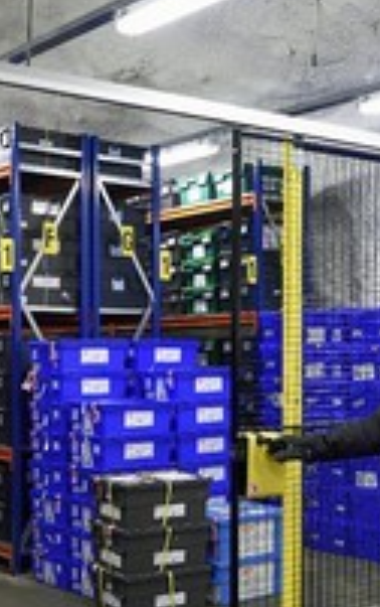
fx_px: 843
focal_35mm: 51
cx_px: 66
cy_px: 381
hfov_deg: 24.9
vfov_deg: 39.3
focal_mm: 24
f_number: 5
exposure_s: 1/40
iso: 1600
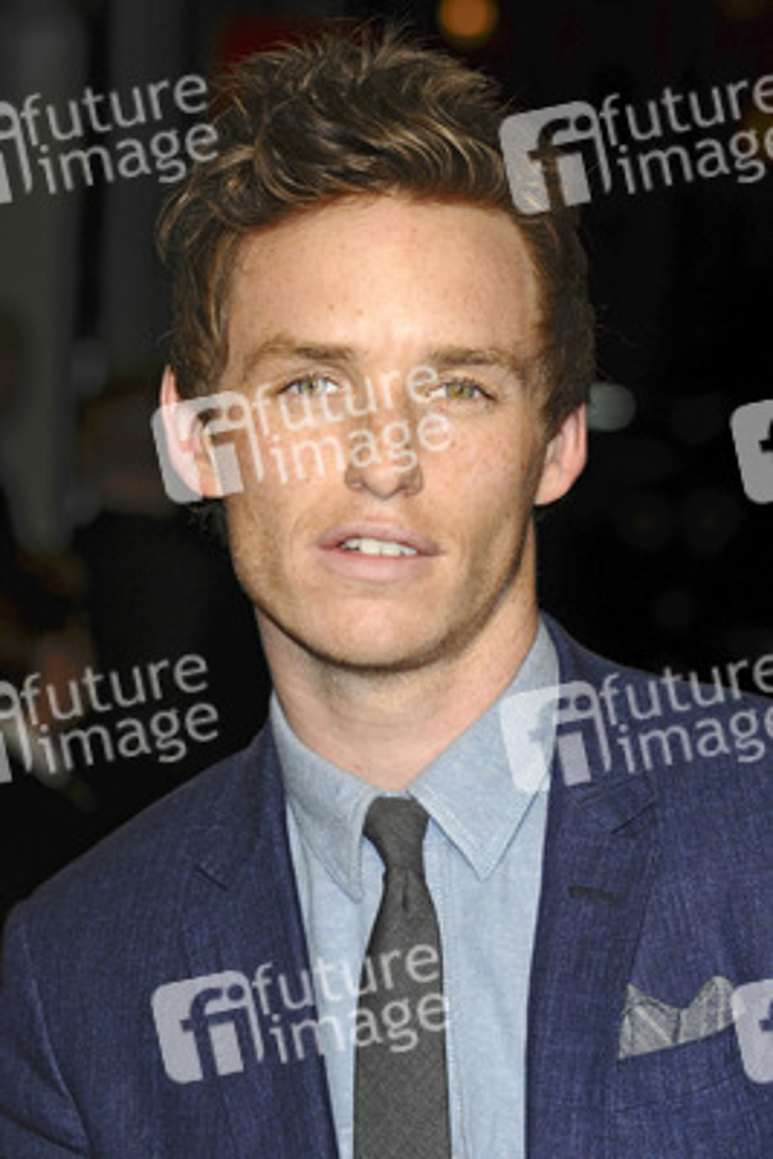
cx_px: 386
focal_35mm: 150
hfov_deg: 9.2
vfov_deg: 13.7
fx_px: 4827
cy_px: 580
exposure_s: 1/250
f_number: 5.6
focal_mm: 100
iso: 200
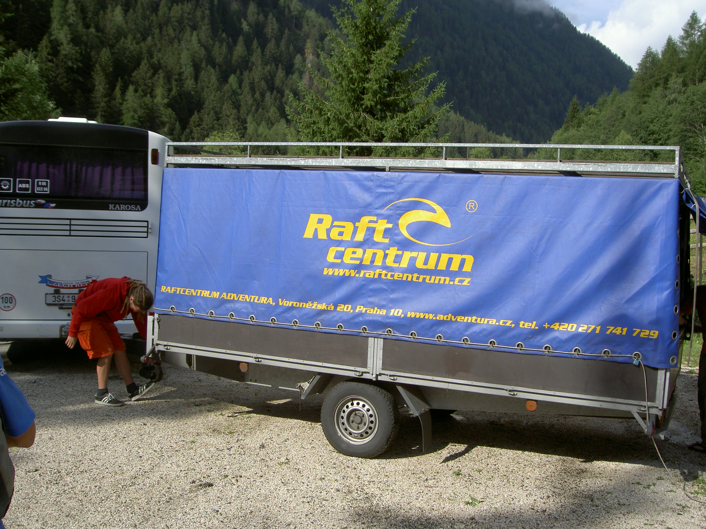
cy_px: 264
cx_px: 353
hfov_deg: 47.9
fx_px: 795
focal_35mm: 39
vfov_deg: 36.8
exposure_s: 1/500
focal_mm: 8
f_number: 4.7
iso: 50
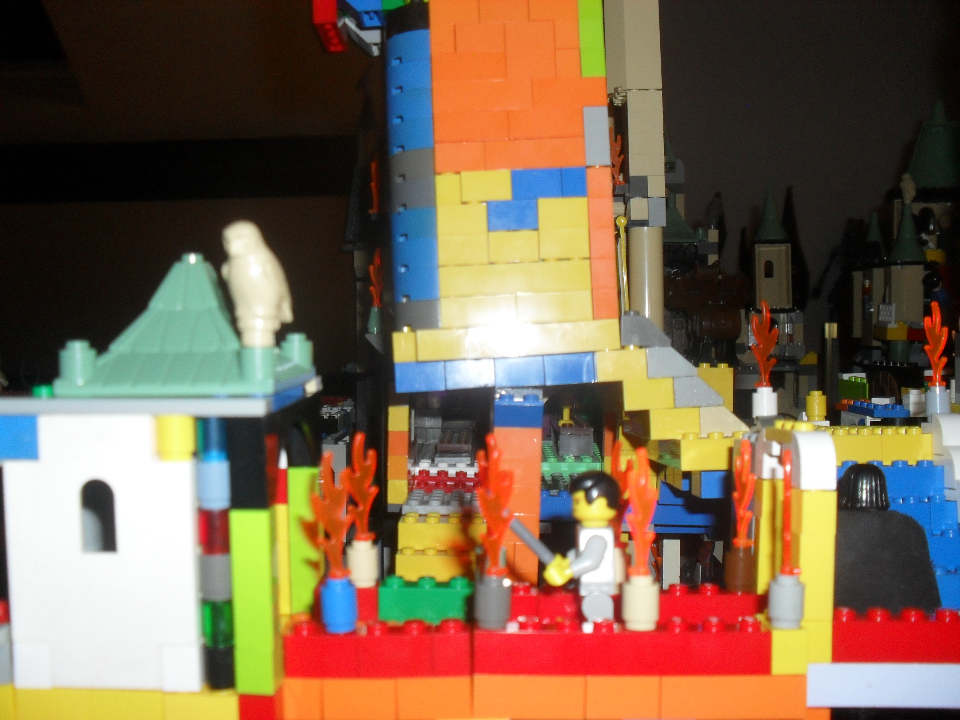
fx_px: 971
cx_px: 480
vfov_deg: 40.7
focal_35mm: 35
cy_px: 360
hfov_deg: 52.6
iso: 200
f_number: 3.2
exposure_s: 1/45
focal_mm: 6.3
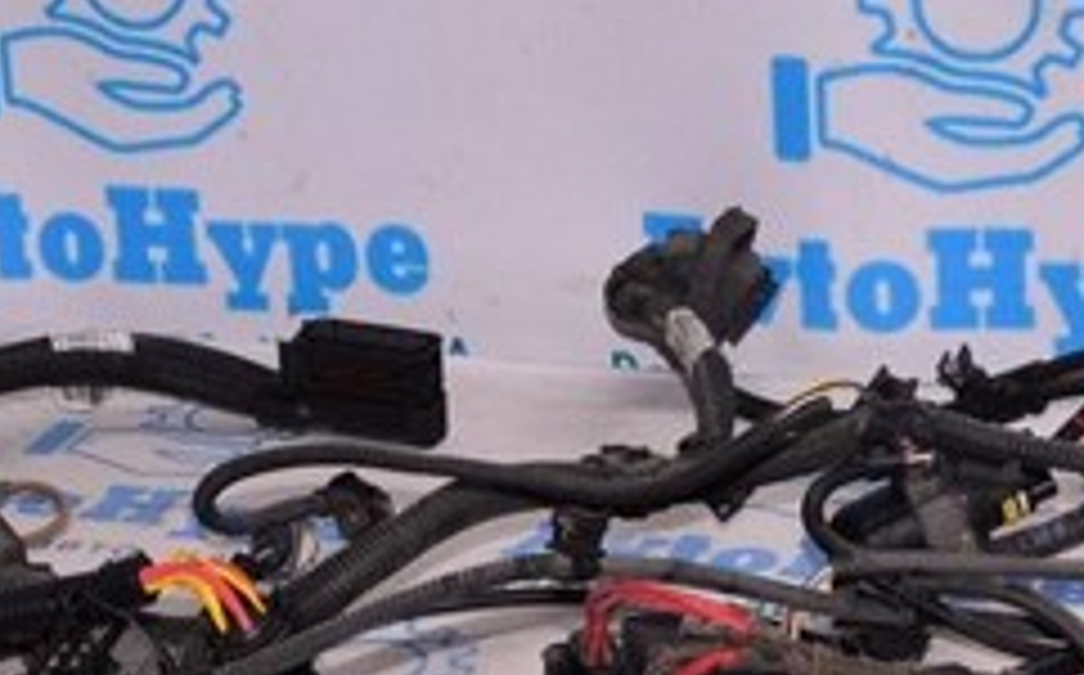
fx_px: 3836
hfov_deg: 16.0
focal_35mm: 130
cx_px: 787
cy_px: 218
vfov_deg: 10.0
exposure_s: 1/200
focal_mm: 20
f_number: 8
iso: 1600
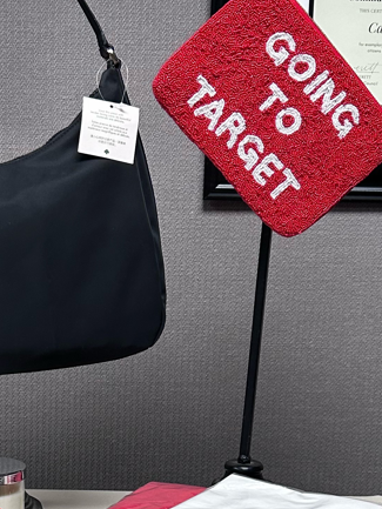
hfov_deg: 20.4
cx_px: 123
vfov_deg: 26.5
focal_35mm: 72
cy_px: 416
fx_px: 1059
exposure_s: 1/120
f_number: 1.5
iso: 125
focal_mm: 5.7
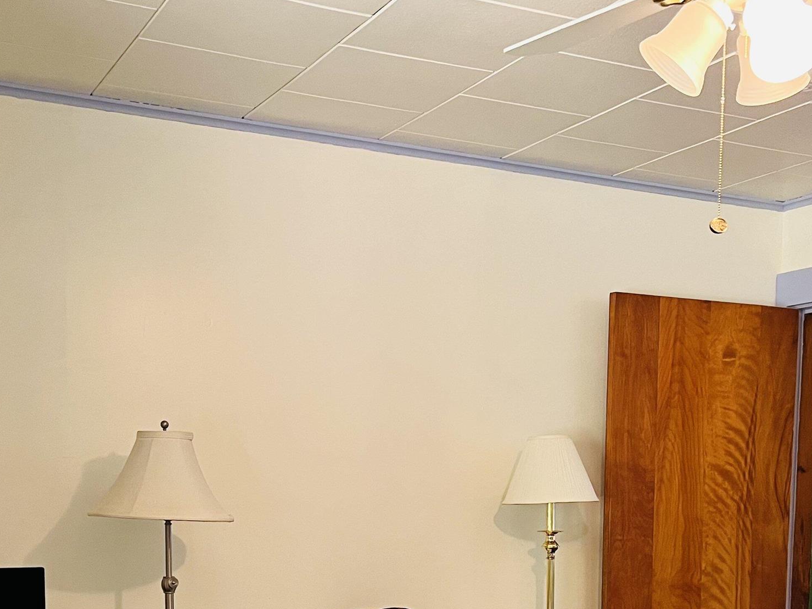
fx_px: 1267
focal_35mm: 54
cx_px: 494
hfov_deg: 35.4
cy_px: 605
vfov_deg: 25.7
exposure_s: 1/60
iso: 320
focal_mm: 5.7
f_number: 1.5
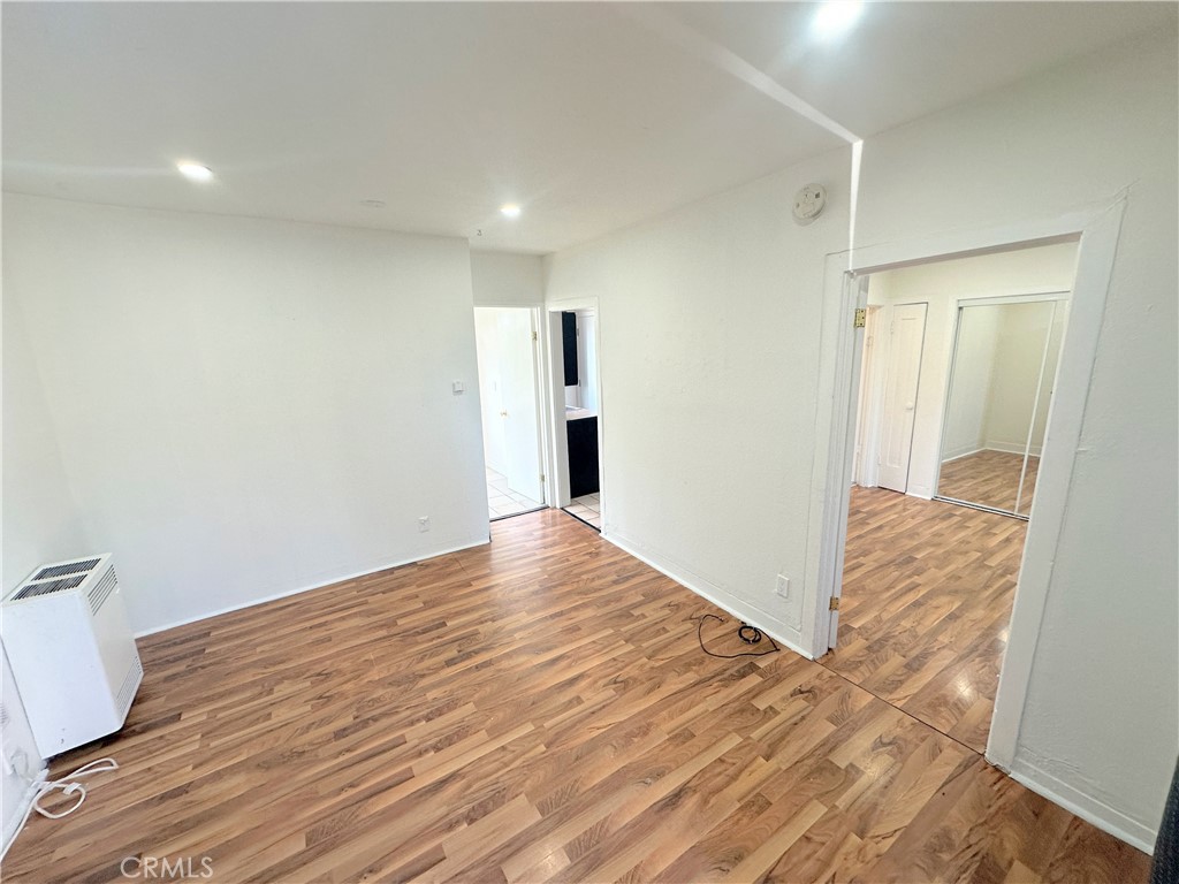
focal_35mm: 14
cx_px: 590
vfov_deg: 85.7
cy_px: 442
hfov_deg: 102.1
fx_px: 477
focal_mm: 2.22
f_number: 2.2
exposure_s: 1/120
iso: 160
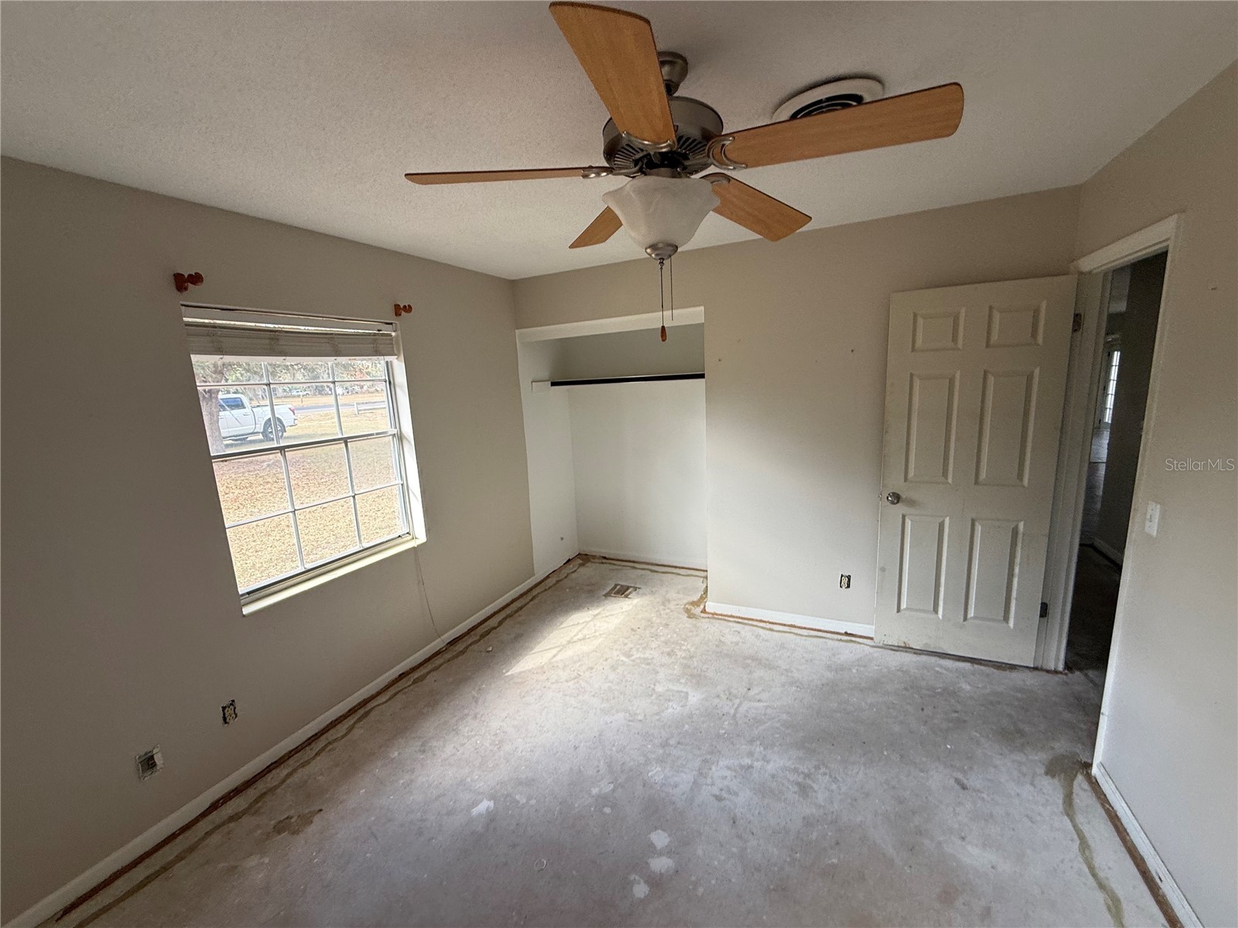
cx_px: 619
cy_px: 464
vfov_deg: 85.7
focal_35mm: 14
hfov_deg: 102.1
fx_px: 501
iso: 64
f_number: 2.2
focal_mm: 2.22
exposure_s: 1/99
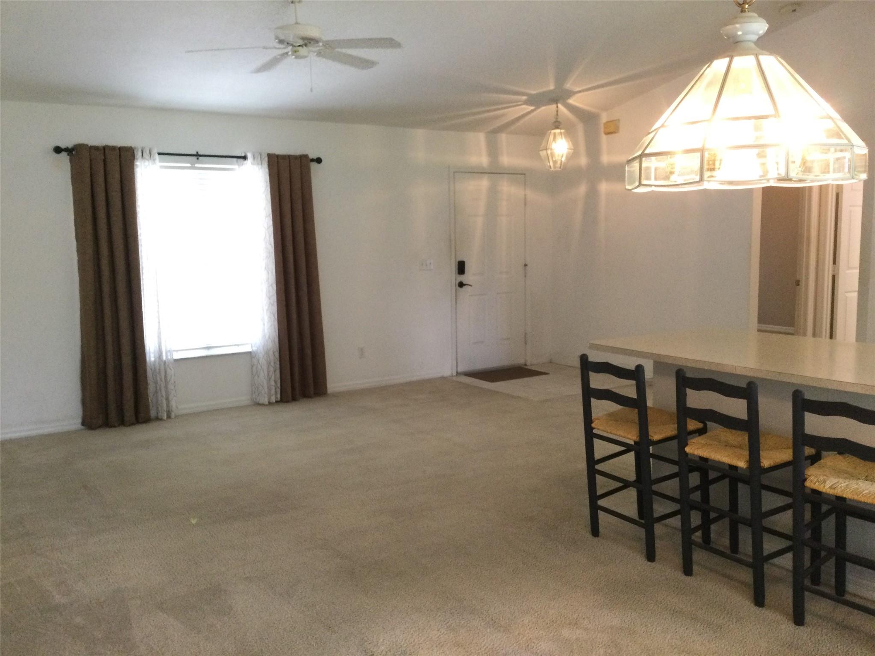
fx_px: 784
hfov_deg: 58.4
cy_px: 328
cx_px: 438
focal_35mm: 31
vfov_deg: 45.4
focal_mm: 3.3
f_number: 2.4
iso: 160
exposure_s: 1/30
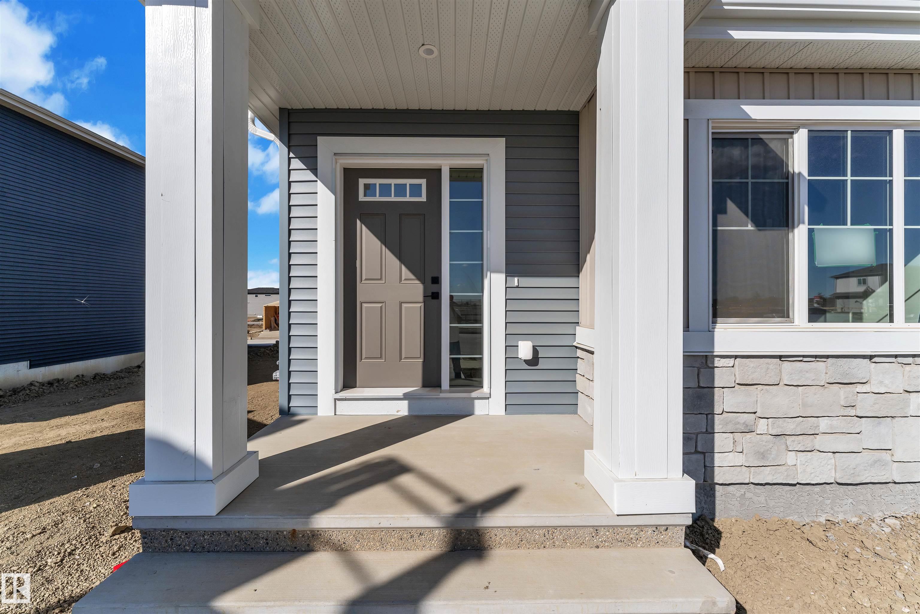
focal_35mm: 14
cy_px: 307
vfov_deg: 81.2
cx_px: 460
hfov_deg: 104.3
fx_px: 358
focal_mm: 14
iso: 200
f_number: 8
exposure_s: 1/1000
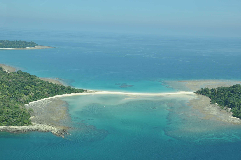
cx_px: 131
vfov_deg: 27.5
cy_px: 82
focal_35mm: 49
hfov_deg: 40.4
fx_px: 328
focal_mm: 28
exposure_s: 1/320
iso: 200
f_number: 9
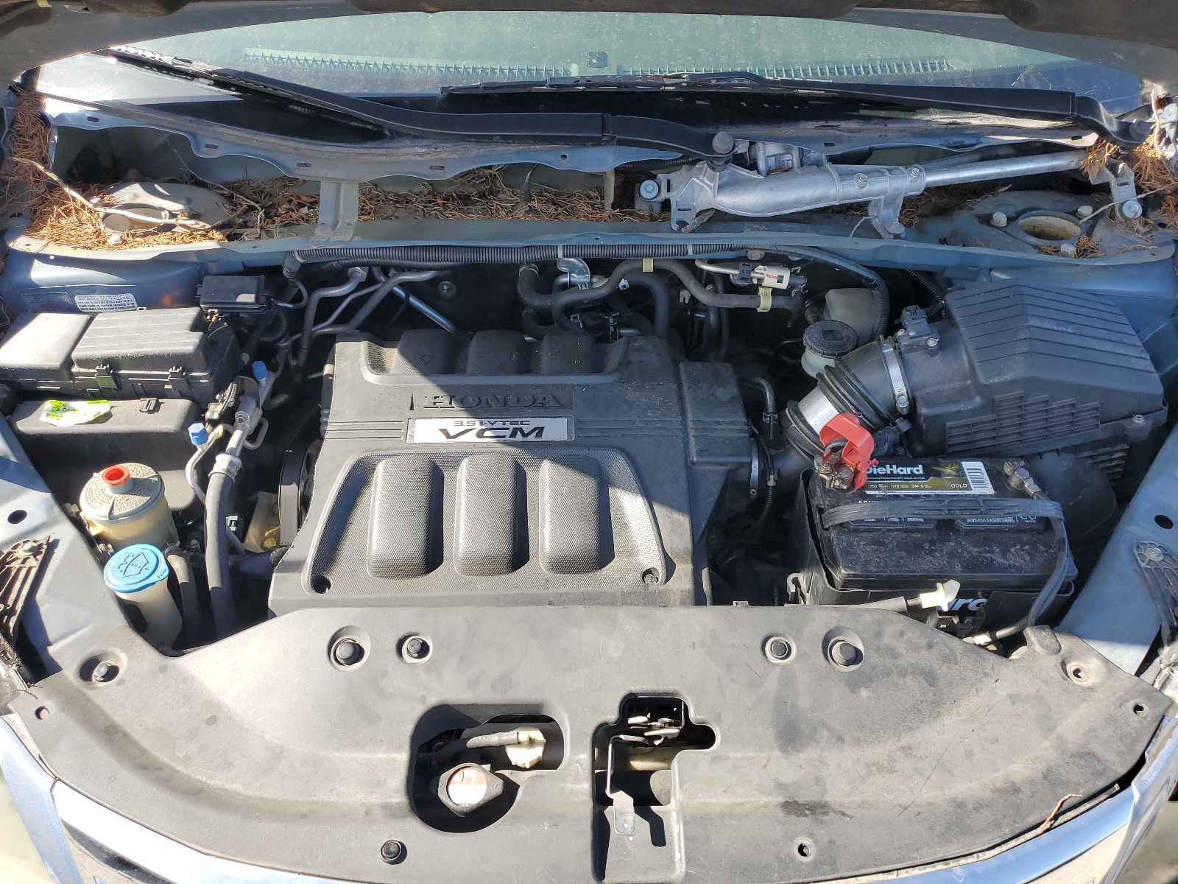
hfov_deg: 67.3
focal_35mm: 26
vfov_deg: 53.1
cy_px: 442
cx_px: 589
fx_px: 885
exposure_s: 1/625
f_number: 1.5
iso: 50
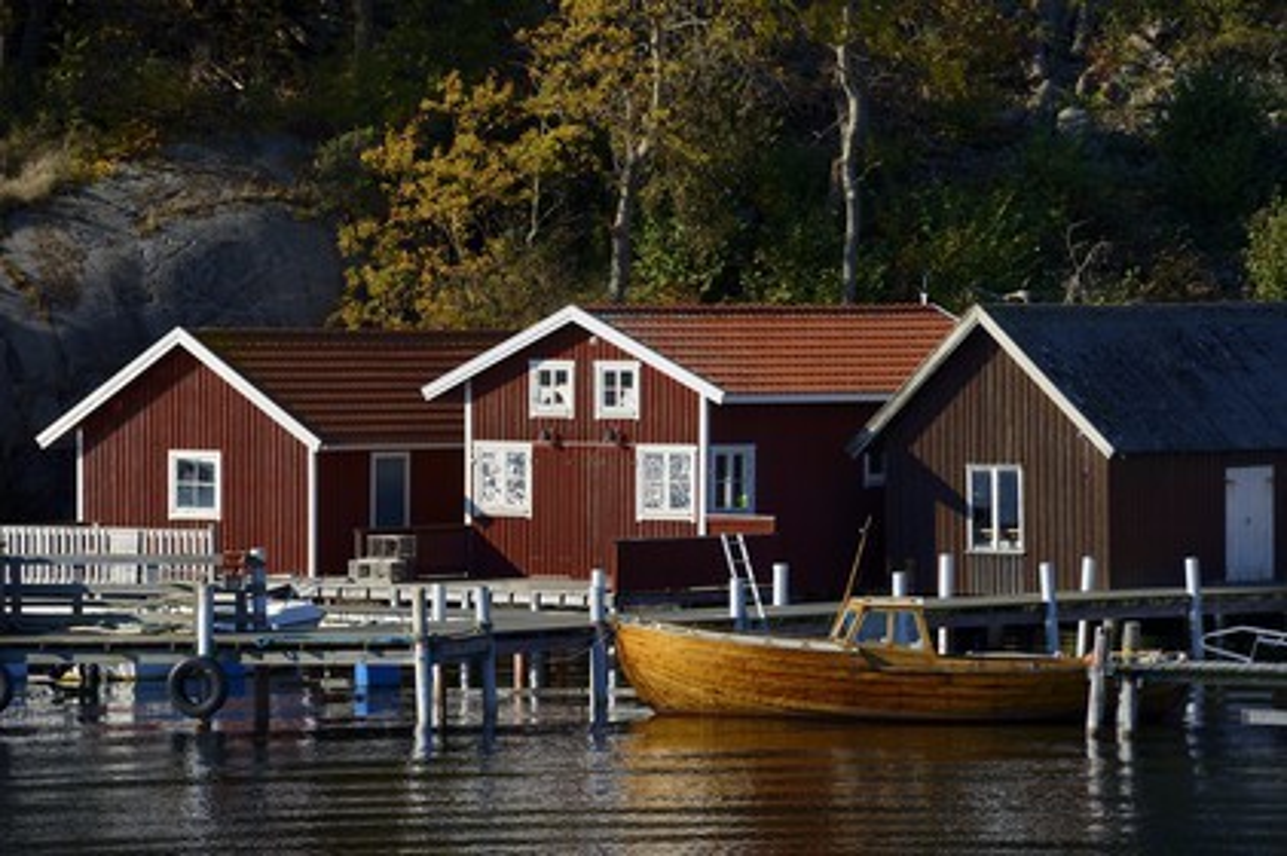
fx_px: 7144
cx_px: 644
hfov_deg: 10.3
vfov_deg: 6.9
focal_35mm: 200
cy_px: 428
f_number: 10
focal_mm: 200
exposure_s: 1/400
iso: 200
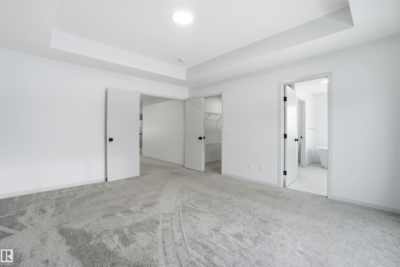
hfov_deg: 100.4
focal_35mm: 15
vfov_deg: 77.4
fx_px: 167
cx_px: 200
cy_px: 134
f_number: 8
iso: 400
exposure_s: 1/320
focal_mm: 10
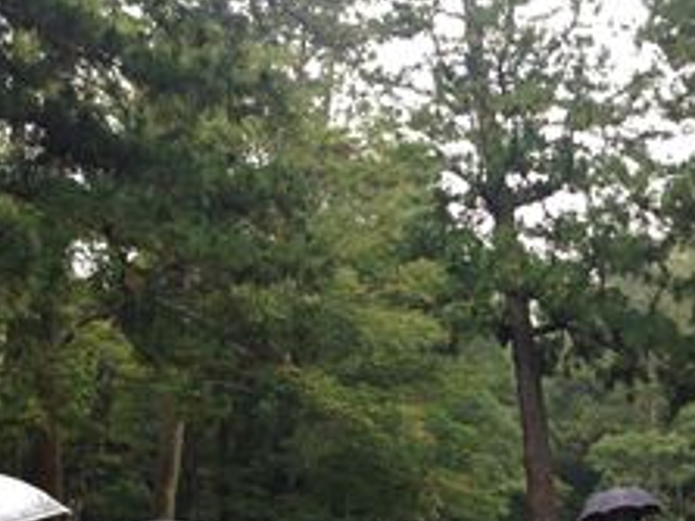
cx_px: 654
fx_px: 1485
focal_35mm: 74
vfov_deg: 19.8
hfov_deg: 25.3
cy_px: 329
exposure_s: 1/120
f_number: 2.4
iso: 80
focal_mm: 4.12
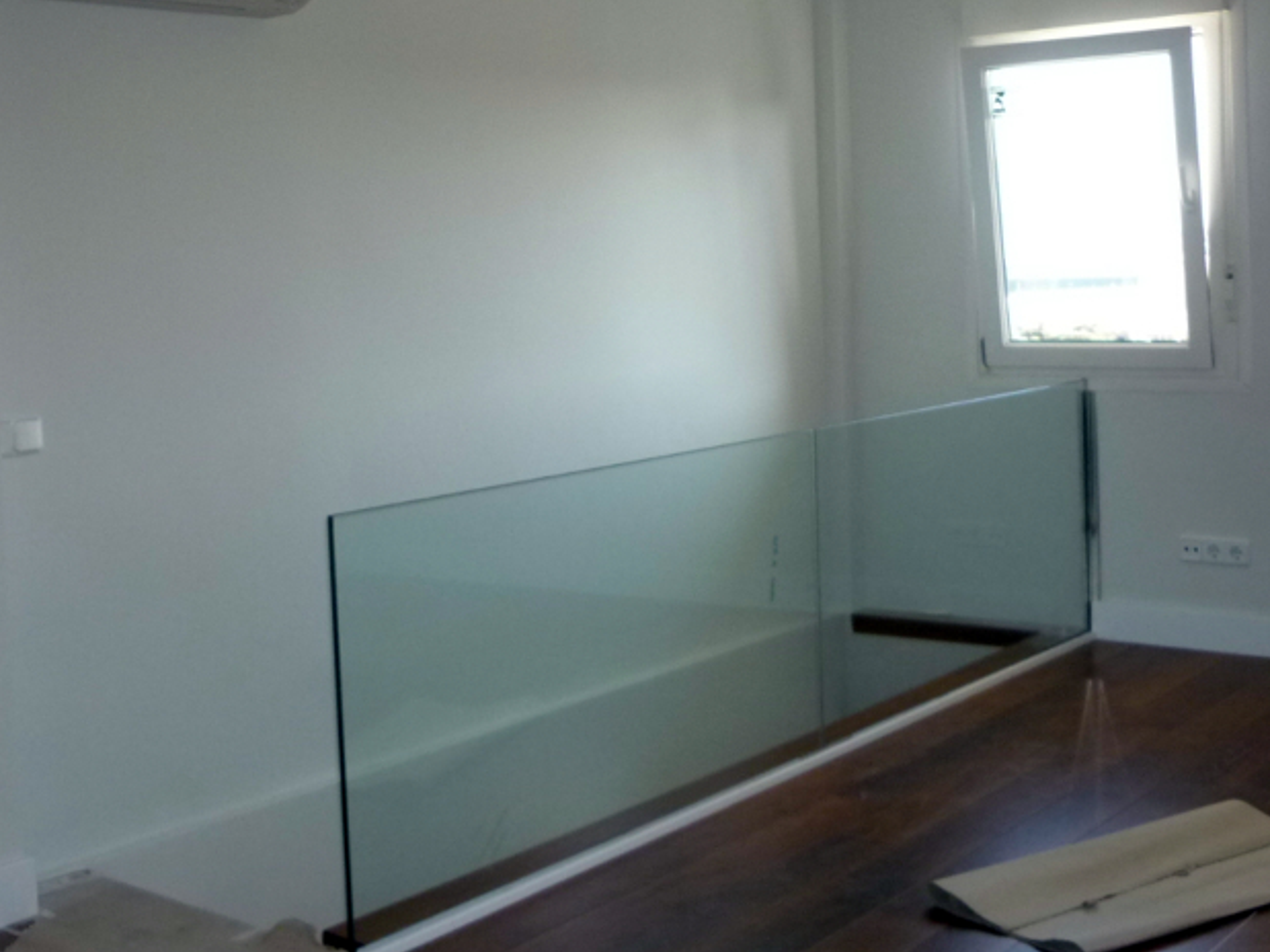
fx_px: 1761
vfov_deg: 30.1
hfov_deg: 39.6
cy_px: 340
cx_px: 548
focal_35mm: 48
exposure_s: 1/125
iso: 200
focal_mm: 5.5
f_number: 2.8
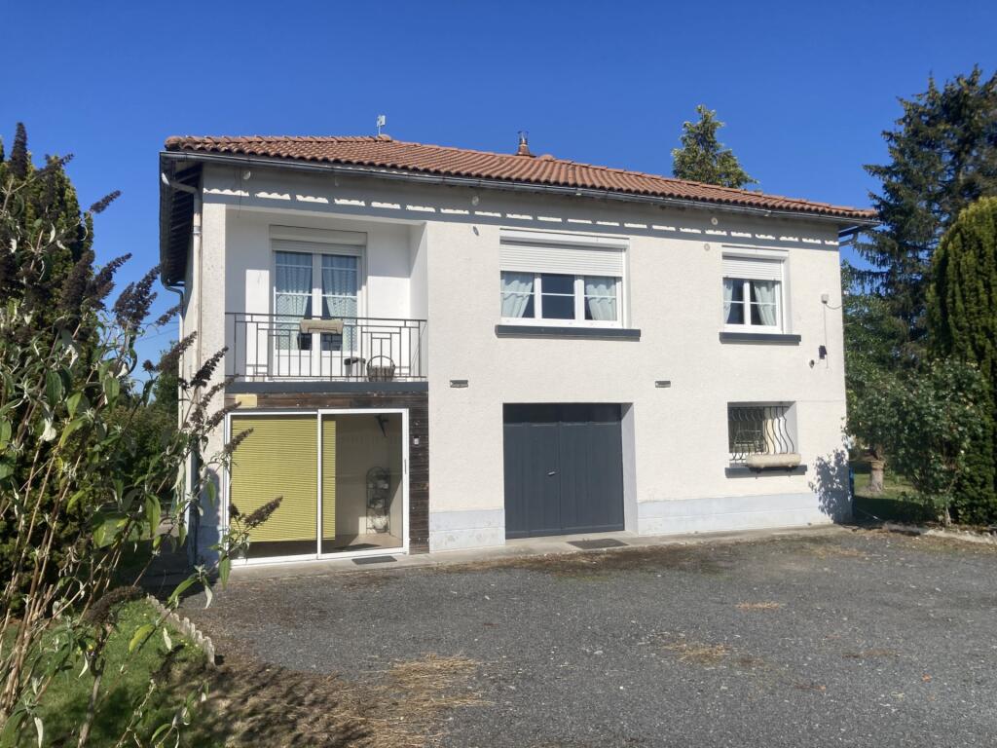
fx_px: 806
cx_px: 498
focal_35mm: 28
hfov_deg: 63.4
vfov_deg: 49.7
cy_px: 374
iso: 20
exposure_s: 1/4808
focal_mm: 3.99
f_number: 1.8
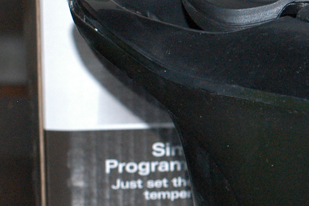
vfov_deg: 5.0
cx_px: 569
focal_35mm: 277
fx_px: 2378
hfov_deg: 7.2
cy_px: 99
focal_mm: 50
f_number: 6.3
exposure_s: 1/60
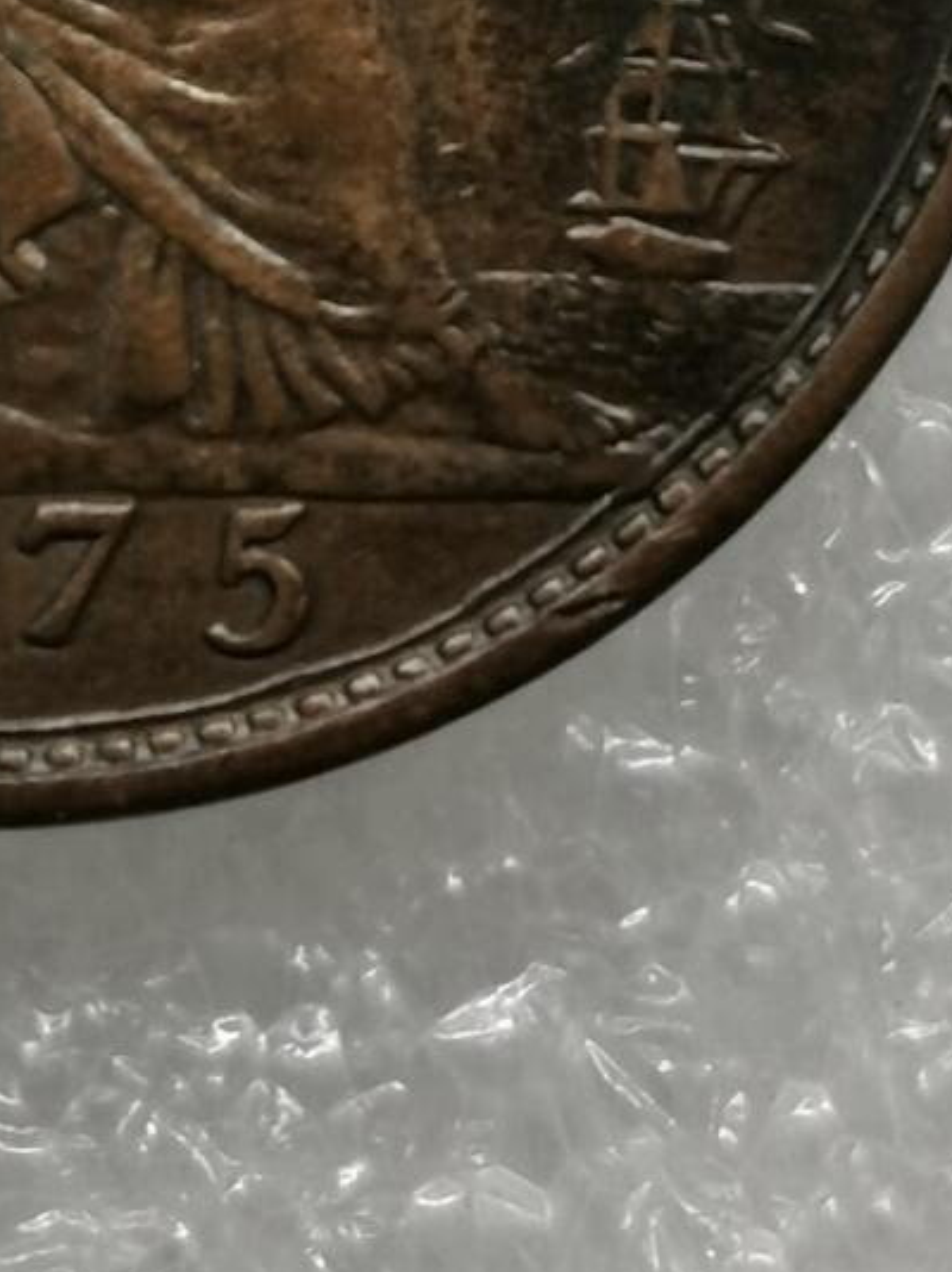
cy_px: -457
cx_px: 21
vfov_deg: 8.6
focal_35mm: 226
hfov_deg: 6.5
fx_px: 8294
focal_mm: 5.56
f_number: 1.6
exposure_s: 1/100
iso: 50
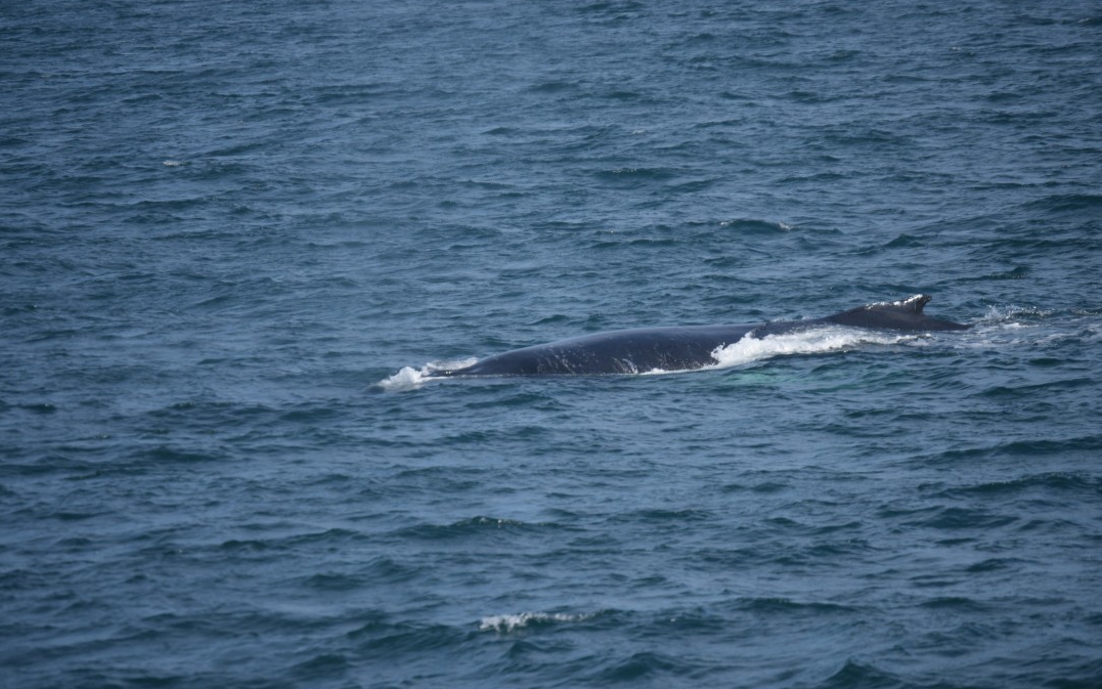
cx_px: 550
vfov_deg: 4.6
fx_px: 8514
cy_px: 356
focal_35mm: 284
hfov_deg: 7.4
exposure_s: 1/1600
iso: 200
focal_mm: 185
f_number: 5.6
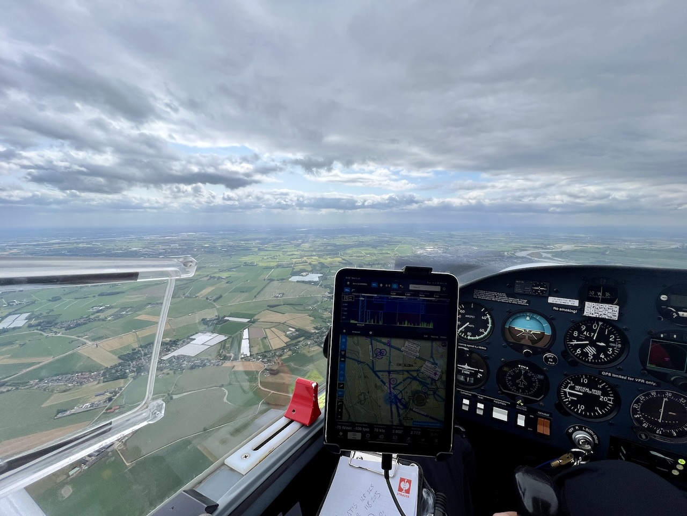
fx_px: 258
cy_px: 258
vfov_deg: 89.9
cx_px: 344
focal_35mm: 13
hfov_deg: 106.2
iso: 32
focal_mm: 1.57
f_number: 1.8
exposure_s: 1/2096
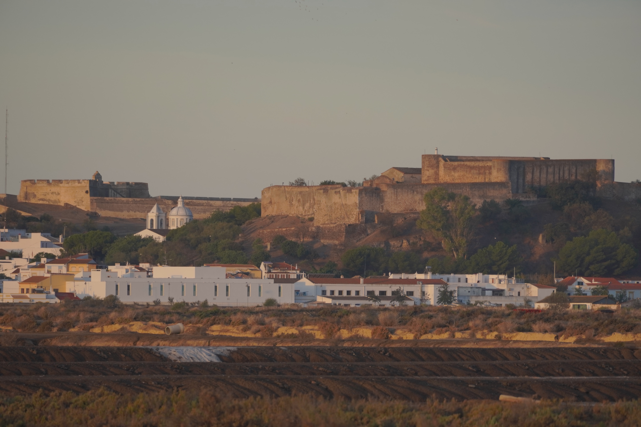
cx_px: 320
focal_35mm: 399
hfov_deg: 5.2
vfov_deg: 3.4
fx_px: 7104
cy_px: 214
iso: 500
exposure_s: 1/640
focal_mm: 266
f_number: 6.3
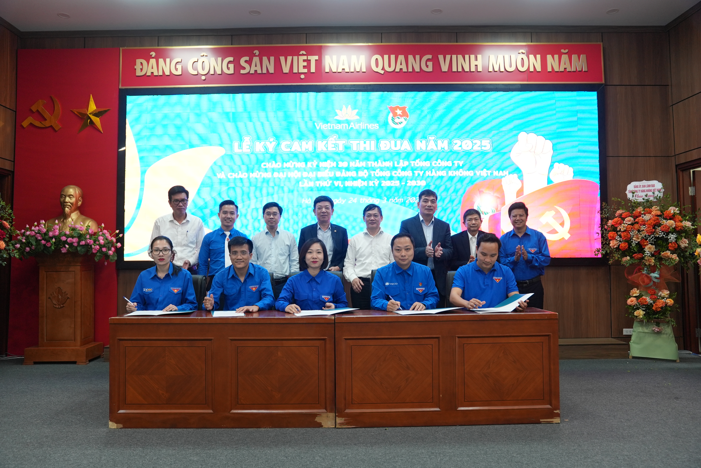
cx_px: 350
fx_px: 526
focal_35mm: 27
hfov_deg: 67.4
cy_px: 234
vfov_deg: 48.0
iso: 1250
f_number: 2.8
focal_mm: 27
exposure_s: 1/125
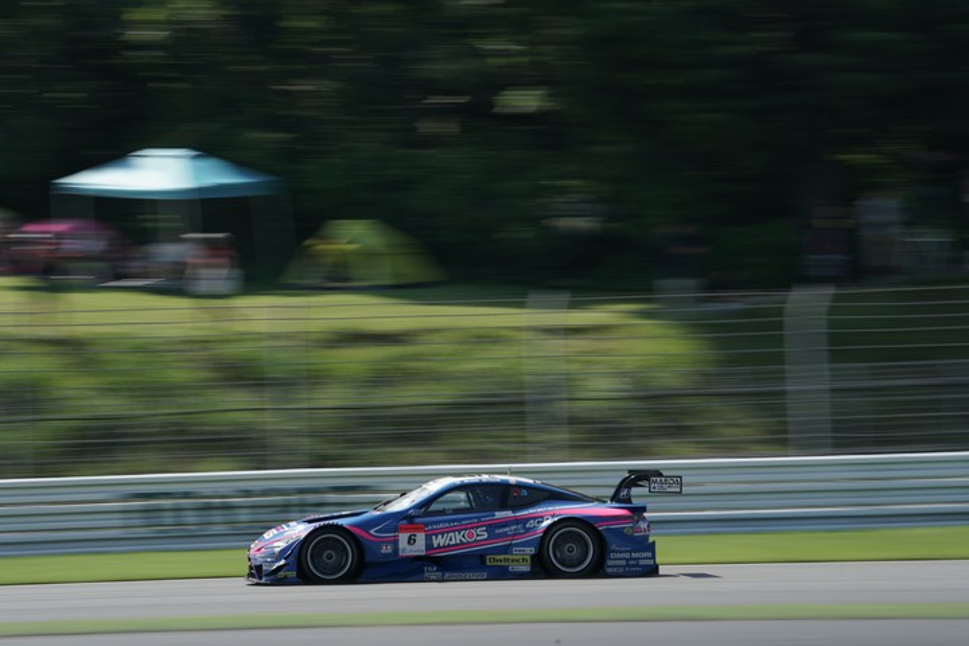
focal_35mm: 200
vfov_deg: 6.9
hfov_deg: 10.3
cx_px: 484
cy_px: 323
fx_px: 5383
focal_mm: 200
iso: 200
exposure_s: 1/125
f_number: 16
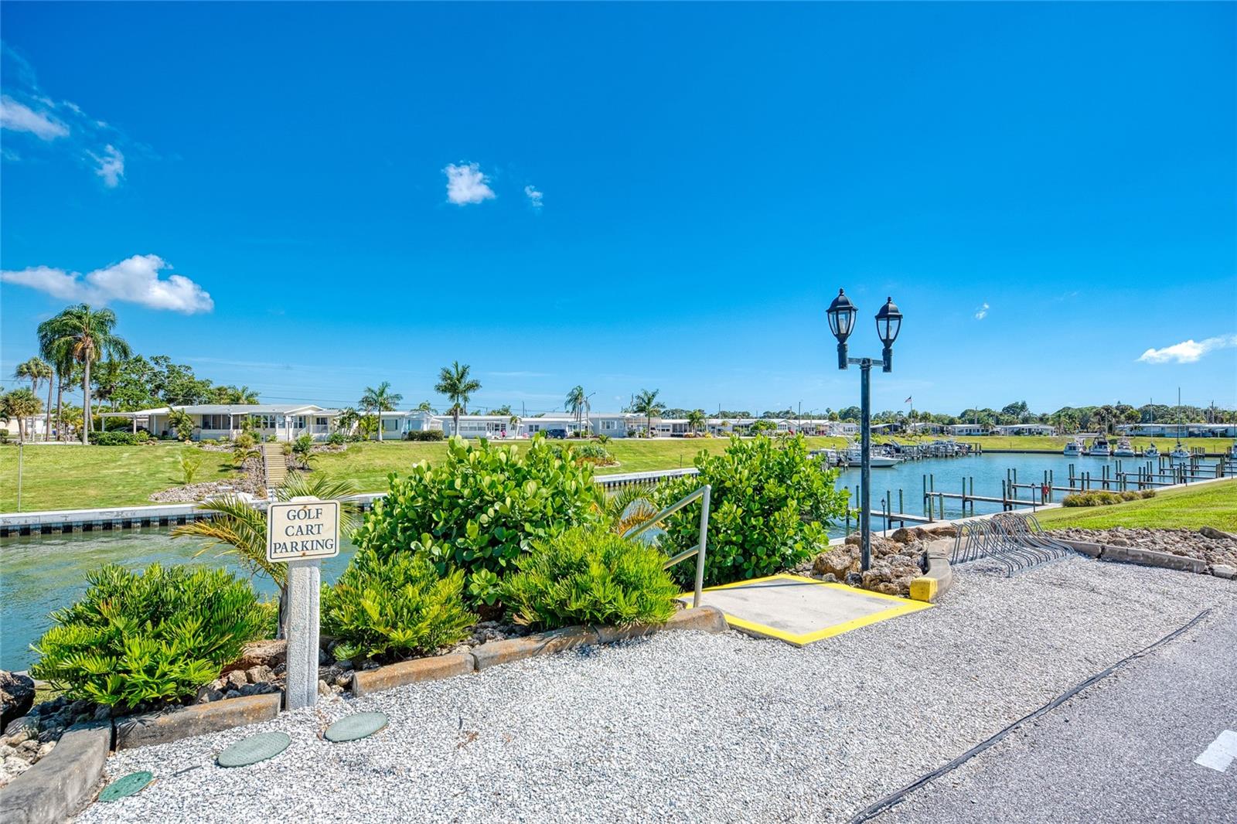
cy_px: 412
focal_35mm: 18
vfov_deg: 67.4
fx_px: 618
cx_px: 618
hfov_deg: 90.0
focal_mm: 18
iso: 320
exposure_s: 1/800
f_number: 7.1
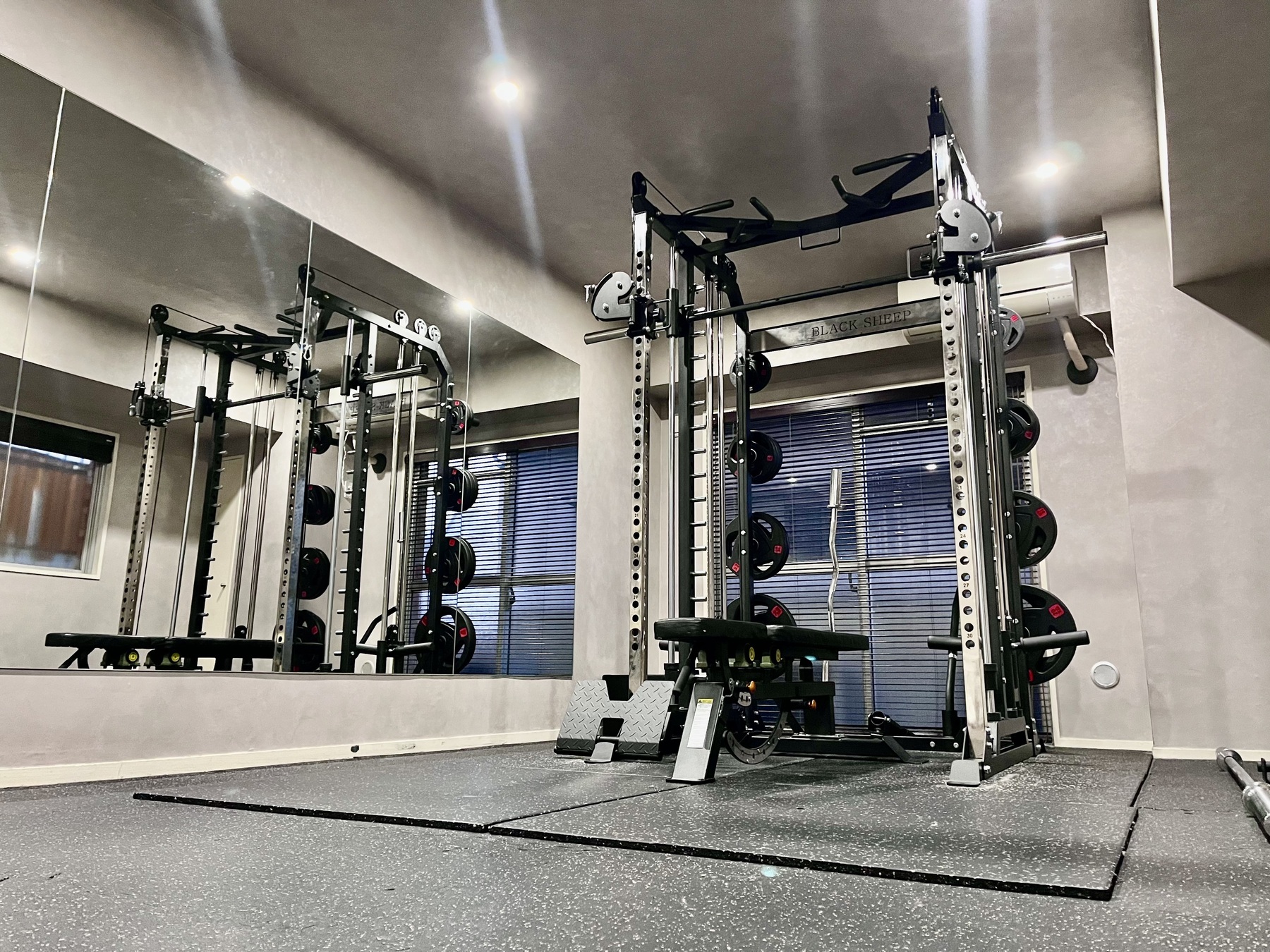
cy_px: 476
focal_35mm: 26
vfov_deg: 53.1
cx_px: 635
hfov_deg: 67.3
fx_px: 954
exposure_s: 1/40
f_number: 1.6
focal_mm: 5.1
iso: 640
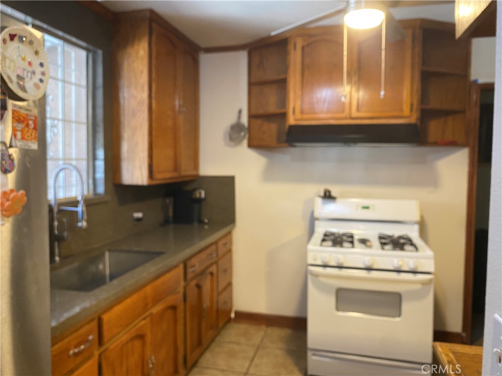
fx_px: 377
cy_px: 188
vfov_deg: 53.1
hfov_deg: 67.3
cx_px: 251
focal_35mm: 26
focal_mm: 4.25
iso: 500
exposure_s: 1/60
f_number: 1.8
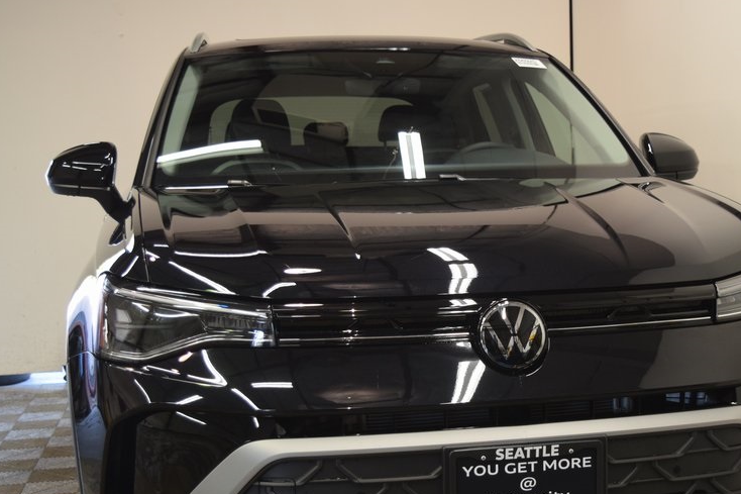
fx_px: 1249
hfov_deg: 32.7
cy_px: 342
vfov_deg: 22.2
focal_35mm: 61
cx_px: 507
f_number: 4.2
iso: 640
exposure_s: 1/60
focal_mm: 29
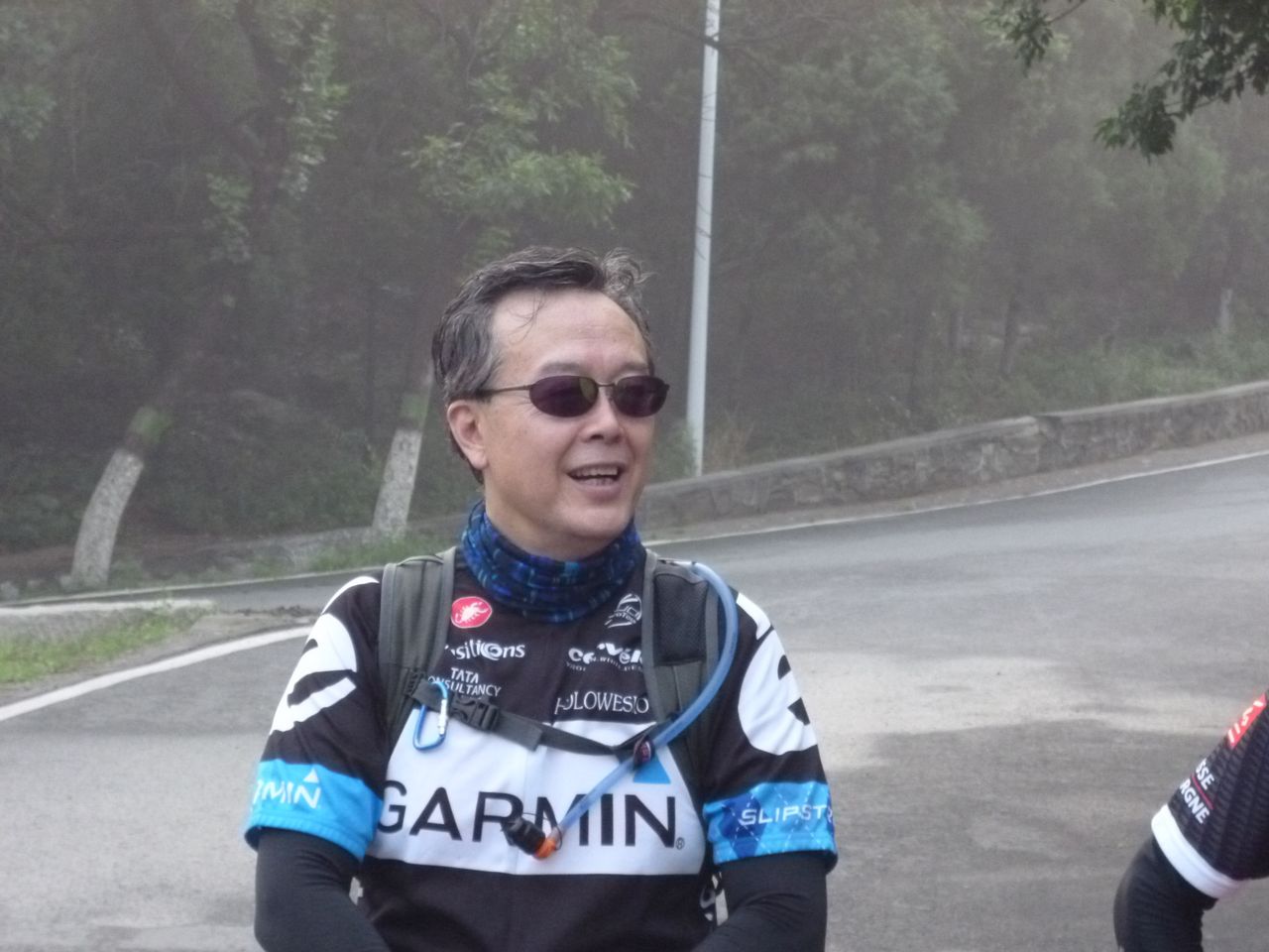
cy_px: 476
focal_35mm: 112
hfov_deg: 17.6
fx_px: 4106
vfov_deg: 13.2
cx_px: 634
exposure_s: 1/125
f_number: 6.5
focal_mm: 20
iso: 800
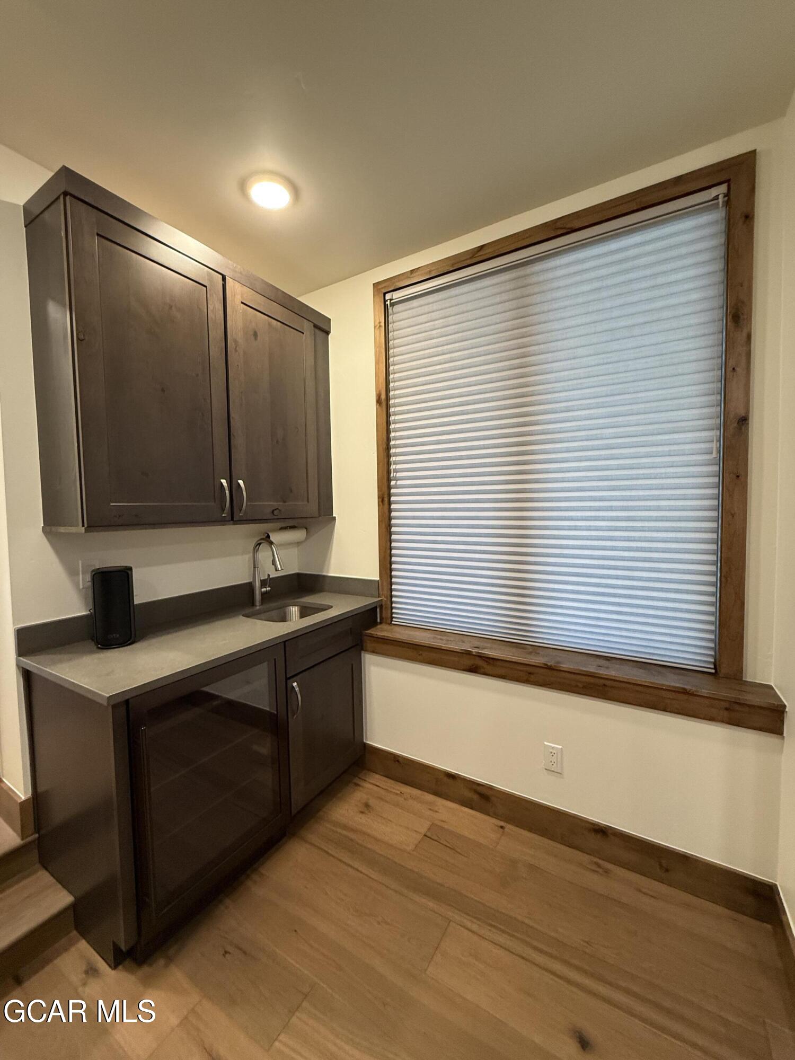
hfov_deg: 85.7
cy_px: 530
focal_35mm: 14
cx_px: 398
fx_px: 429
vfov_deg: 102.1
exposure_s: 1/60
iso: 250
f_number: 2.2
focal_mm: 2.22
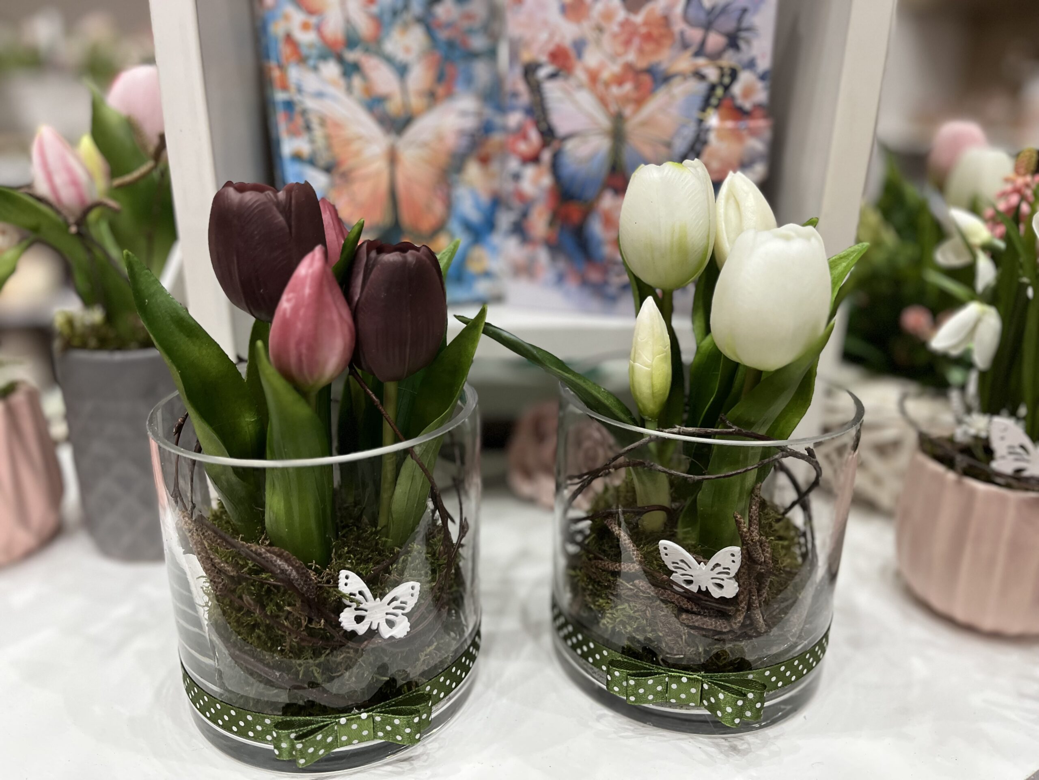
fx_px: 780
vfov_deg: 53.1
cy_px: 390
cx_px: 520
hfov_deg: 67.3
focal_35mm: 26
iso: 250
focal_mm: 5.1
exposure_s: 1/50
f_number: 1.6
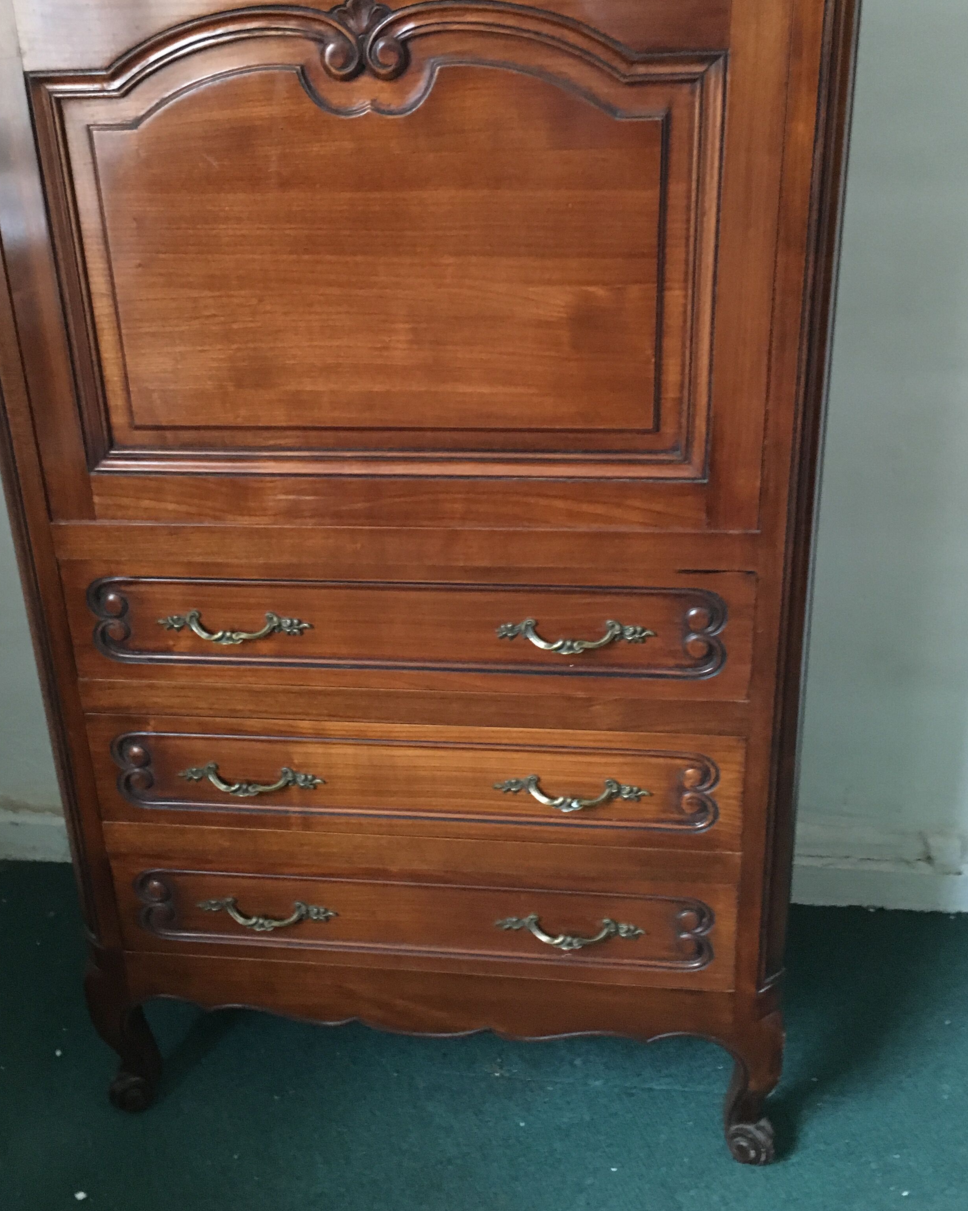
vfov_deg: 48.7
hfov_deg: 40.1
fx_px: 1325
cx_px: 418
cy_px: 477
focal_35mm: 37
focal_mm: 4.15
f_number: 2.2
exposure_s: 1/17
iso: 400
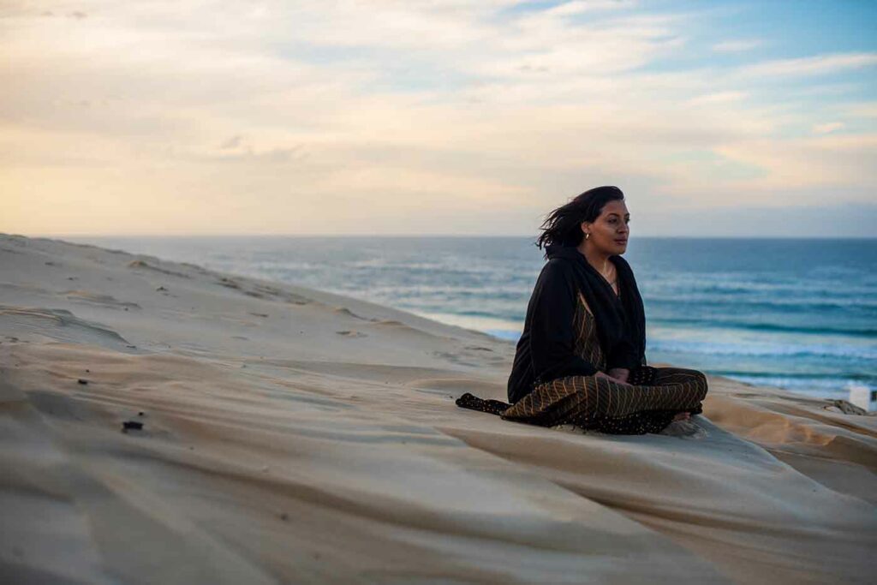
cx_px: 438
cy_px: 292
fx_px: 1218
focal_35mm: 50
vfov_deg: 27.0
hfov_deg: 39.6
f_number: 2.8
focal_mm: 50
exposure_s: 1/800
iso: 160
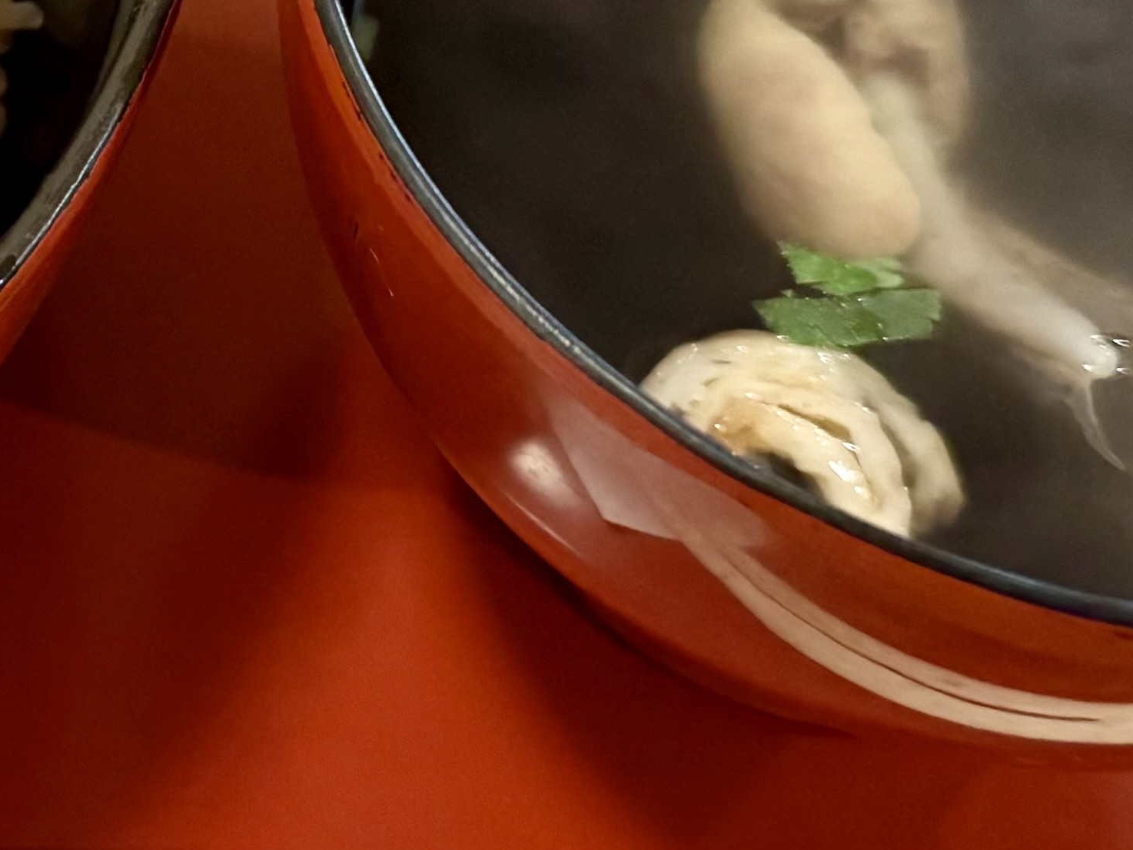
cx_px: -250
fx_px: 3044
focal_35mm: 93
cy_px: 11
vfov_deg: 15.6
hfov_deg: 19.7
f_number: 1.78
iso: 1000
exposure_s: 1/40
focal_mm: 6.76
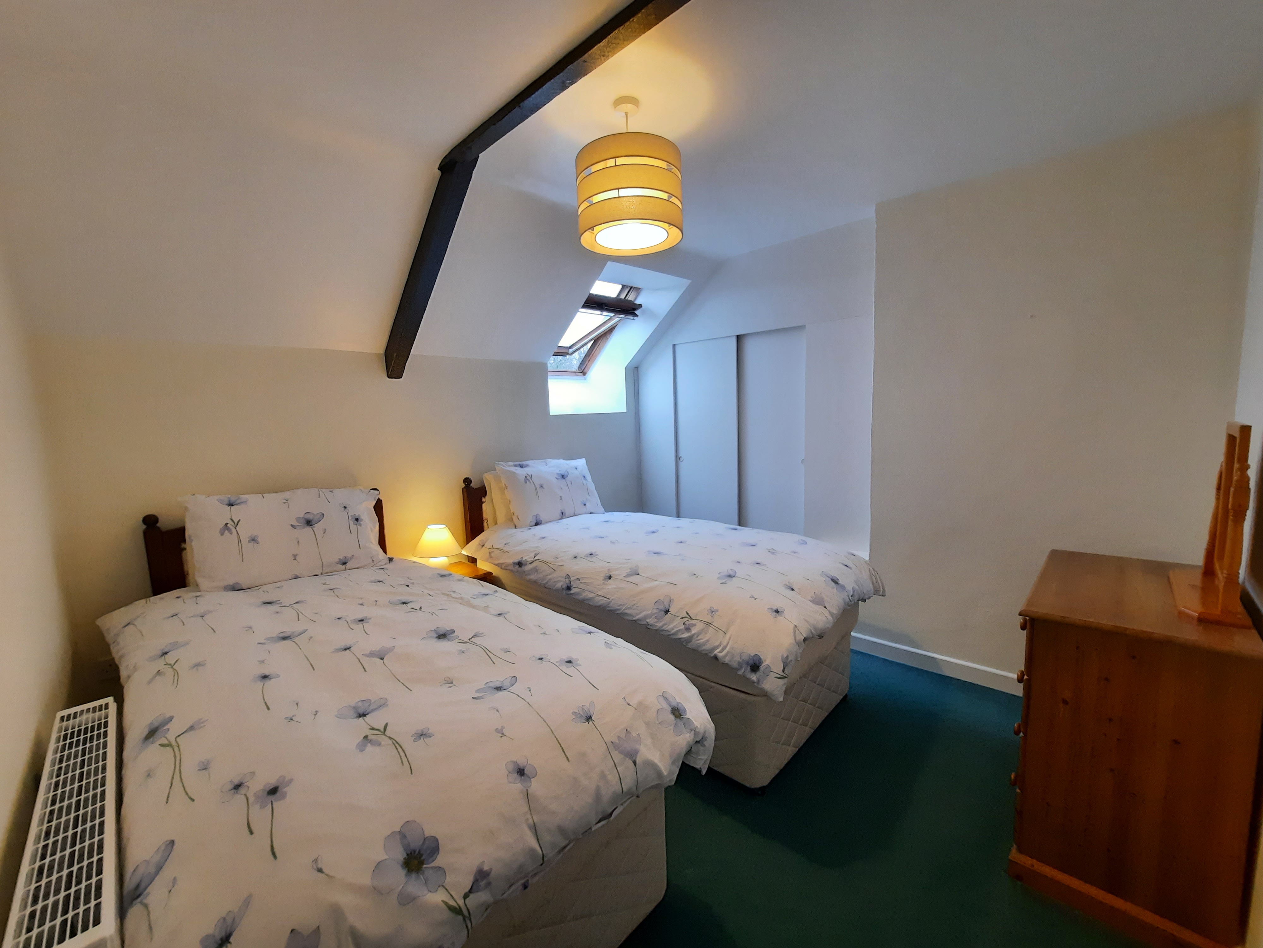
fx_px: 474
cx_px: 632
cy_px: 474
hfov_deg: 106.2
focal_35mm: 13
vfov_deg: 89.9
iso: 200
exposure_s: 1/33
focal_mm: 1.74
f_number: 2.2
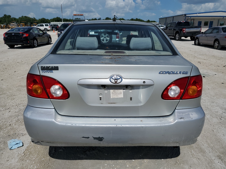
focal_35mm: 26
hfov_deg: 67.3
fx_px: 170
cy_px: 84
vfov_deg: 53.1
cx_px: 113
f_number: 1.5
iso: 50
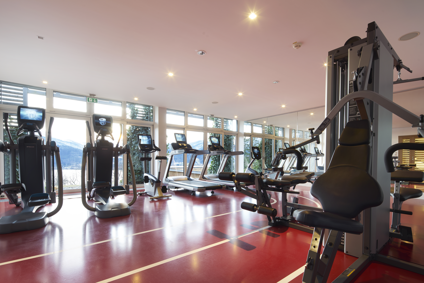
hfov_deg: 93.3
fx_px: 200
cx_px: 212
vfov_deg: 70.5
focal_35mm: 17
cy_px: 142
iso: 100
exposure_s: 1.6
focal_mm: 17
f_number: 14
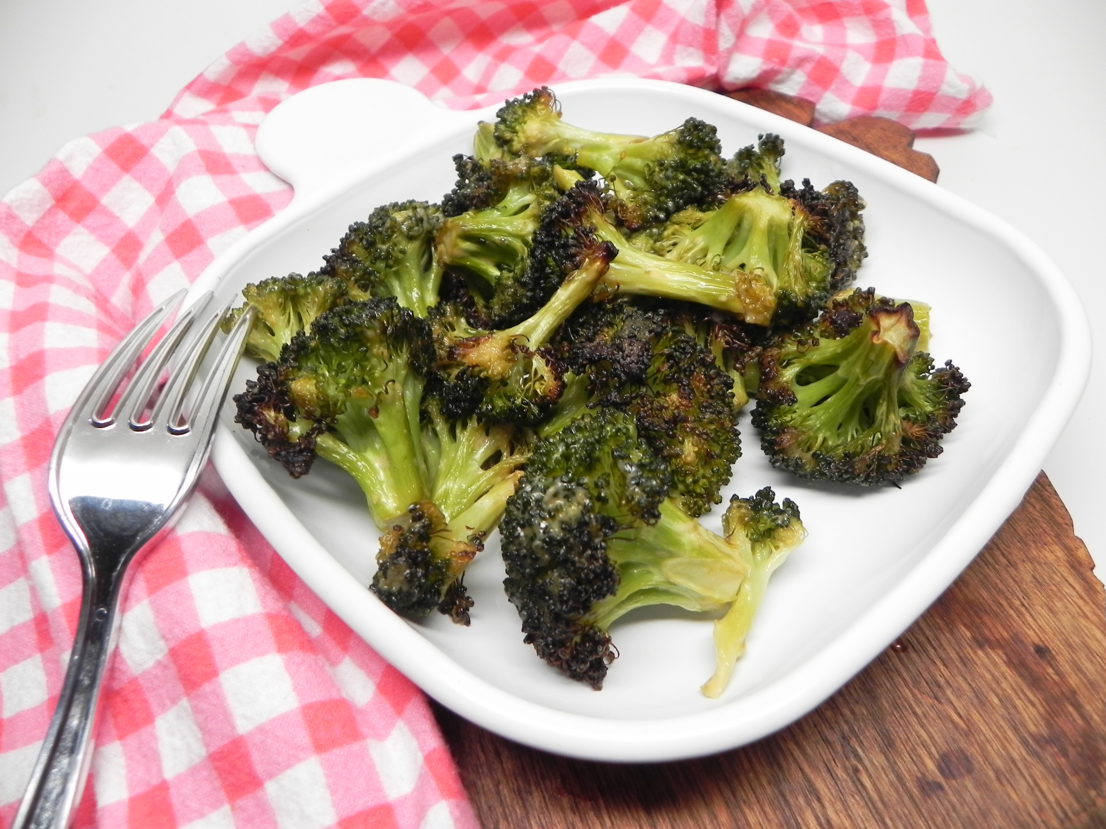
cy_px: 414
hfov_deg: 67.3
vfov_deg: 53.1
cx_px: 553
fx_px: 831
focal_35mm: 26
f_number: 2.8
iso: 160
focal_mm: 4.6
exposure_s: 1/44
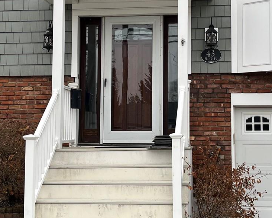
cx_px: 145
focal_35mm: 71
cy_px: 87
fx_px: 572
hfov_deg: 26.8
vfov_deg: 21.5
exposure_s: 1/487
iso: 50
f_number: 1.6
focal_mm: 5.1
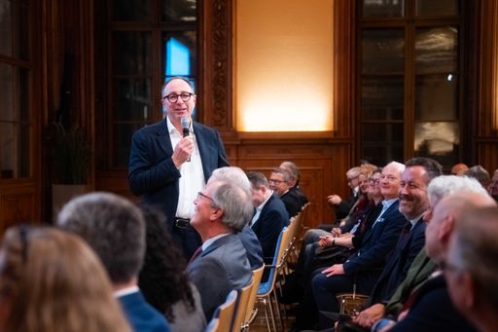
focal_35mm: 70
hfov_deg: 28.9
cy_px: 166
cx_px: 249
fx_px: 968
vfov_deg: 19.4
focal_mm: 70
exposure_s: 1/160
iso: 3200
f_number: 2.8
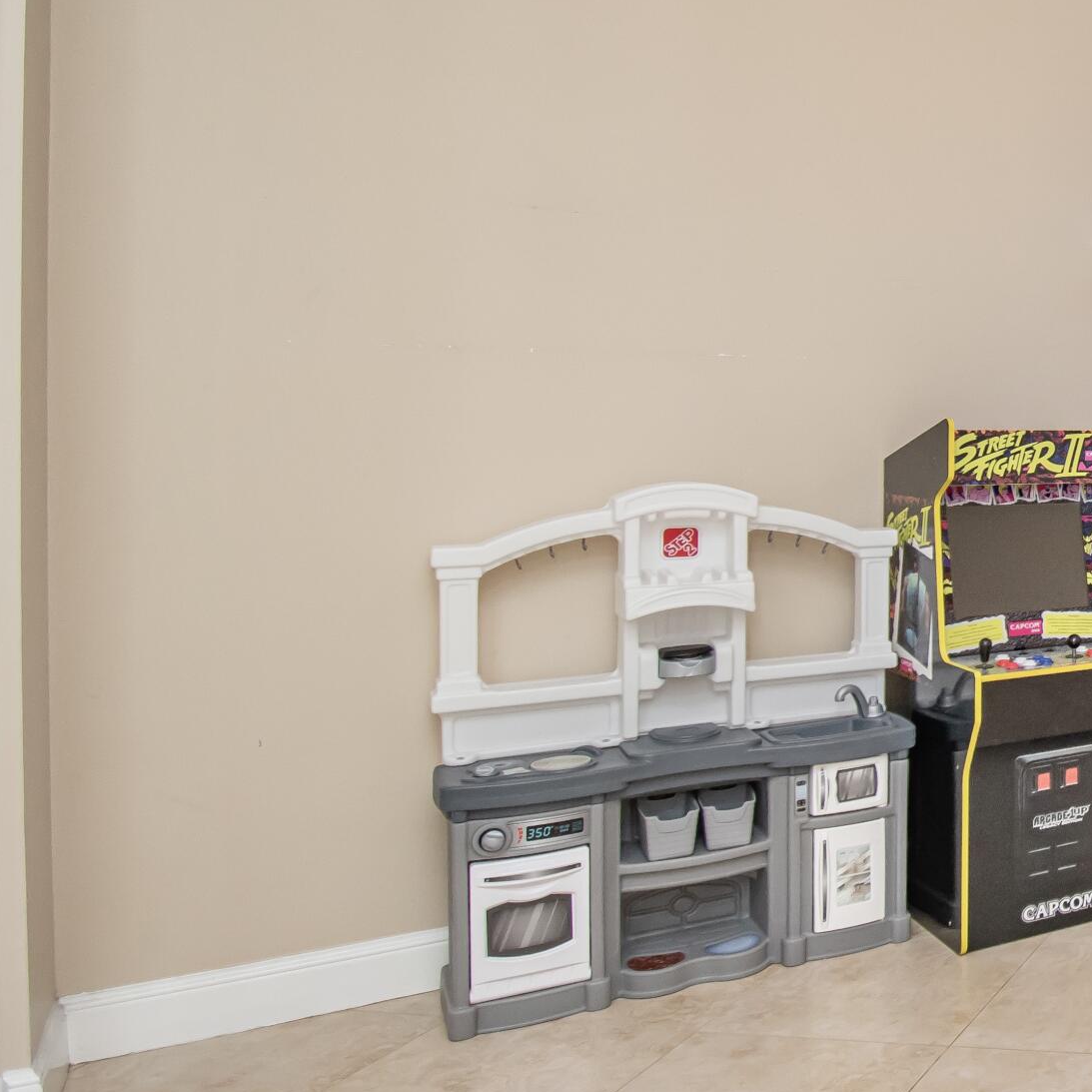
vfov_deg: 47.1
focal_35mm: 35
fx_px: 1249
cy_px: 466
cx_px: 1350
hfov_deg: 35.6
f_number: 5
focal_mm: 10
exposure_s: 1/100
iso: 800
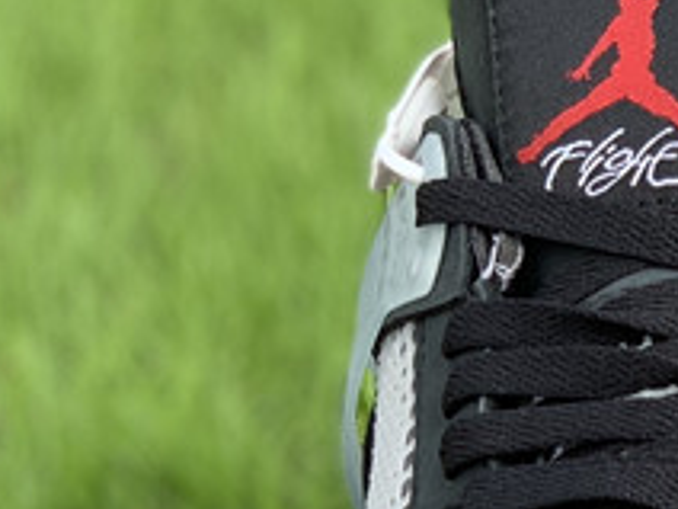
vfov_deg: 7.1
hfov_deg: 9.2
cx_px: 1084
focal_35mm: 208
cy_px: 568
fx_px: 4074
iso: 16
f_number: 2.4
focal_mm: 6
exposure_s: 1/122
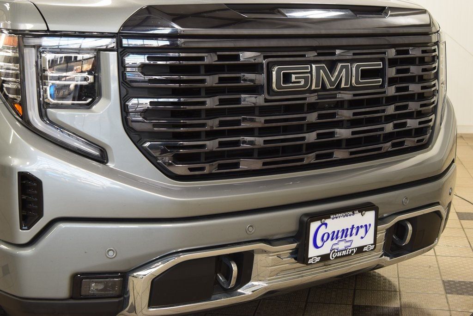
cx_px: 236
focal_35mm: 57
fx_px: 749
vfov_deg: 23.8
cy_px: 158
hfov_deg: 35.0
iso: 500
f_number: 6.3
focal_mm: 38
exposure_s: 1/15
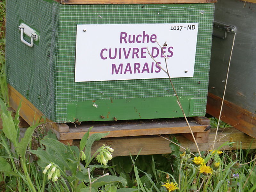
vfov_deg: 14.1
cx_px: 128
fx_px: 777
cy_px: 96
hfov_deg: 18.7
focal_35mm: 105
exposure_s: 1/100
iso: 64
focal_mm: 18.8
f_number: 5
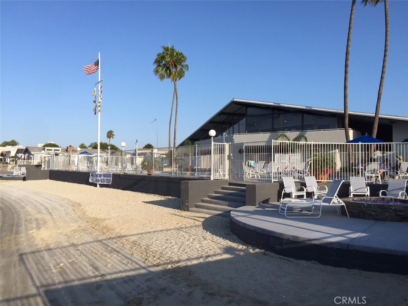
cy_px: 153
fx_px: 342
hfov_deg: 61.7
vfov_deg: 48.2
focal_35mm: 29
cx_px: 204
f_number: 2.2
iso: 32
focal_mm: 4.15
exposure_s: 1/1647
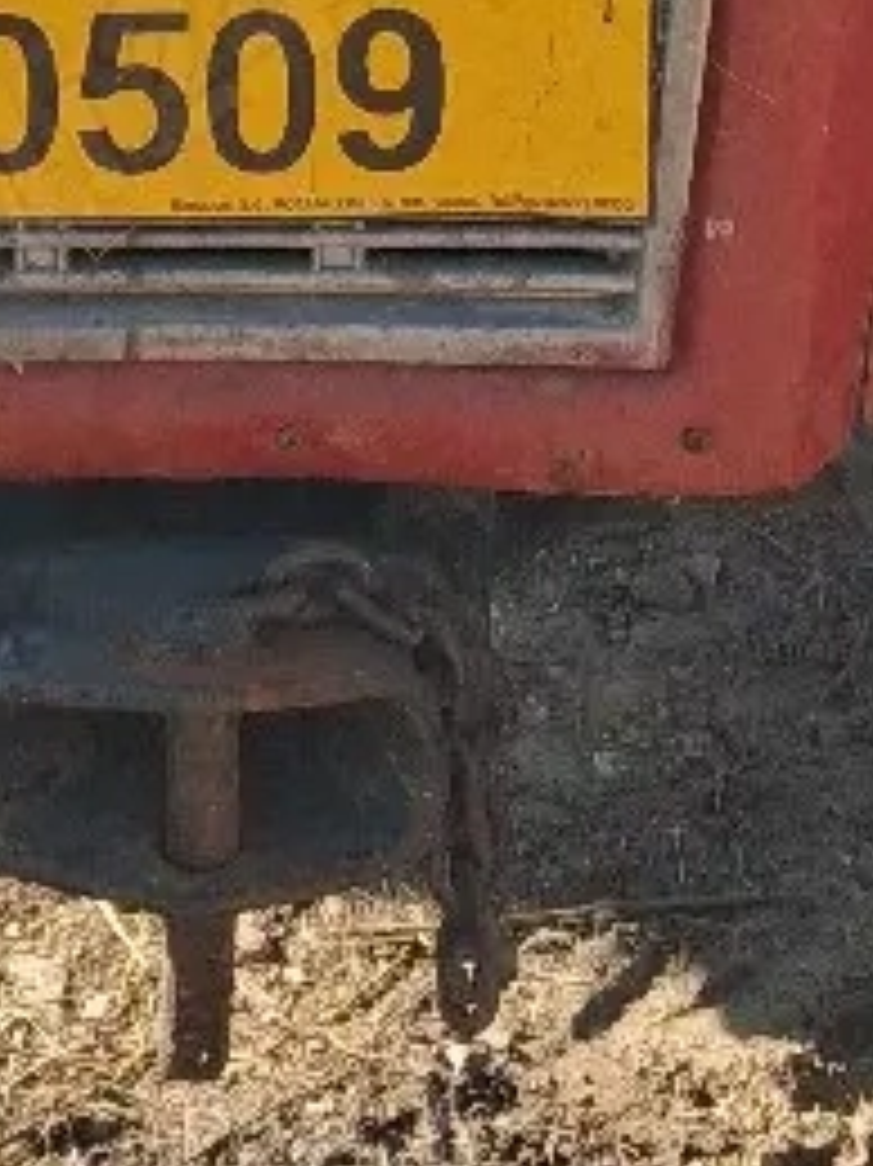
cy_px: -871
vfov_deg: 13.0
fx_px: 4678
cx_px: 405
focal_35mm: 139
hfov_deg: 10.7
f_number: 1.8
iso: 25
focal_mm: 4
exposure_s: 1/312
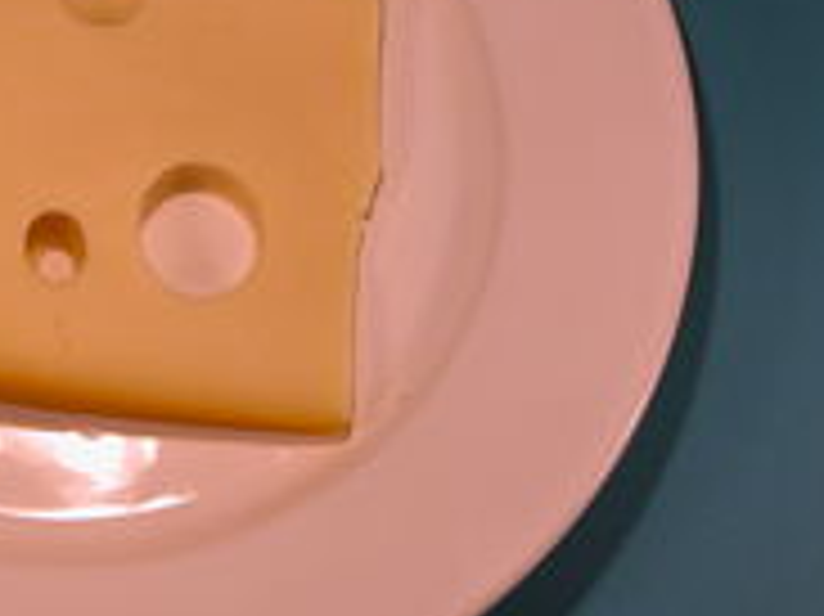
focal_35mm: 118
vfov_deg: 12.5
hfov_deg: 16.4
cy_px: 211
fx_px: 2807
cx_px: 54
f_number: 3.9
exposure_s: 1/131
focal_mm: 13.7
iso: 100
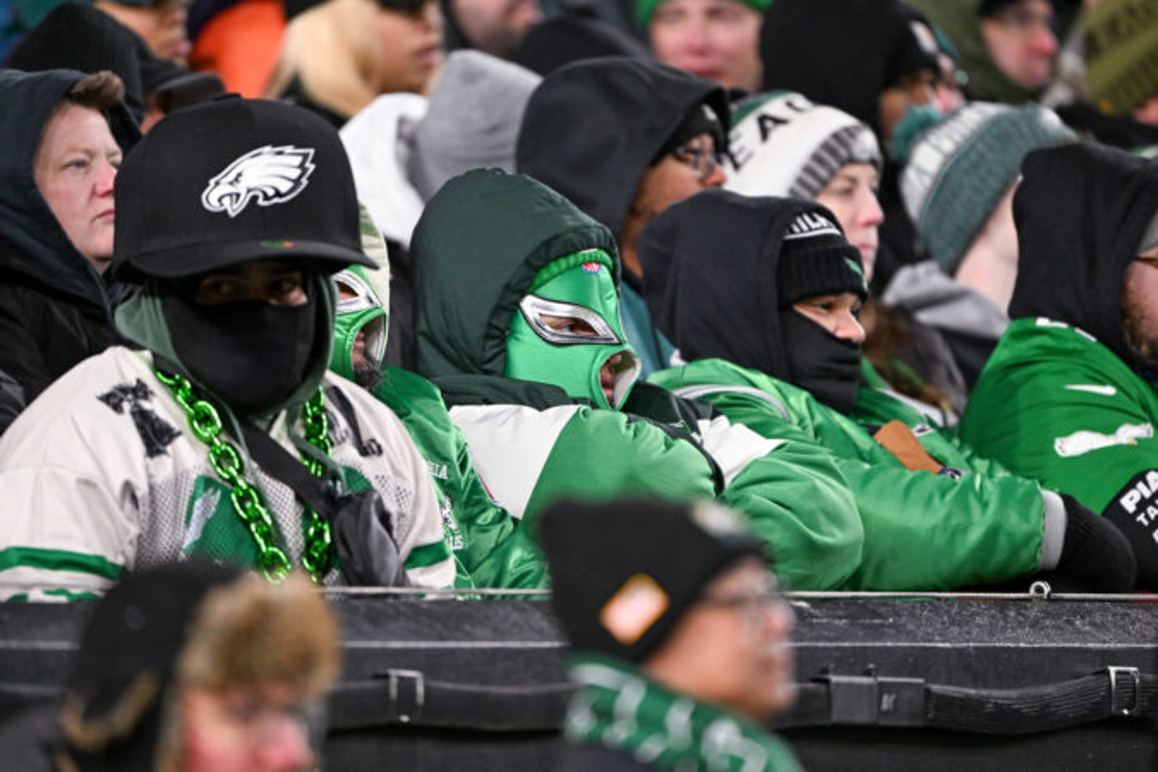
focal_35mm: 560
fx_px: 18012
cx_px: 579
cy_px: 386
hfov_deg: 3.7
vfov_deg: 2.5
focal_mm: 560
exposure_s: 1/800
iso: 2800
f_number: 4
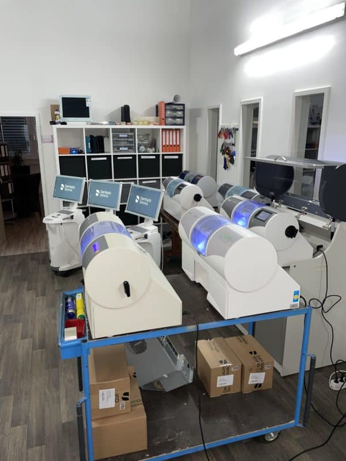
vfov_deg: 67.3
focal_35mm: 26
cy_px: 230
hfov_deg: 53.1
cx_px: 173
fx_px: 347
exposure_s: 1/27
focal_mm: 4.2
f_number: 1.6
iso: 50
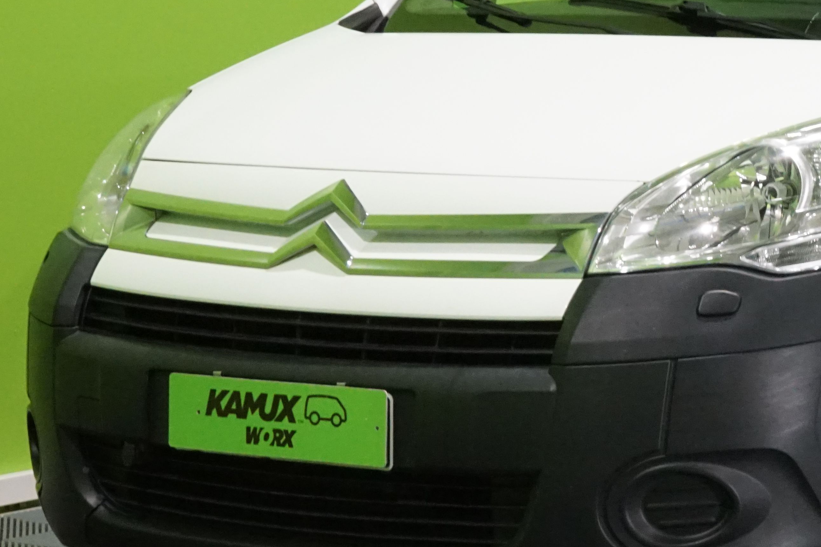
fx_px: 3238
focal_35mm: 142
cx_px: 863
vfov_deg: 9.7
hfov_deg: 14.2
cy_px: 212
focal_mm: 61
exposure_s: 1/20
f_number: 25
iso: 6400
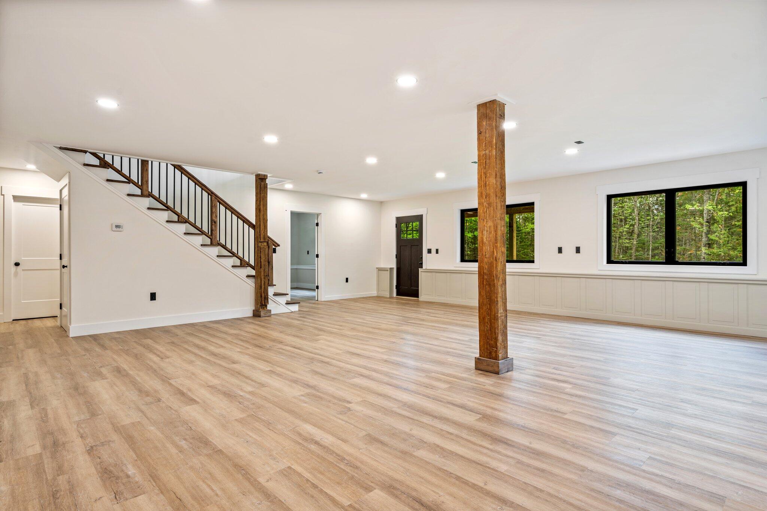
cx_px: 384
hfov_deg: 86.9
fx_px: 405
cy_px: 256
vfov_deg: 64.5
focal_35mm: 19
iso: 80
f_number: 9
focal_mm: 19
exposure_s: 2.5
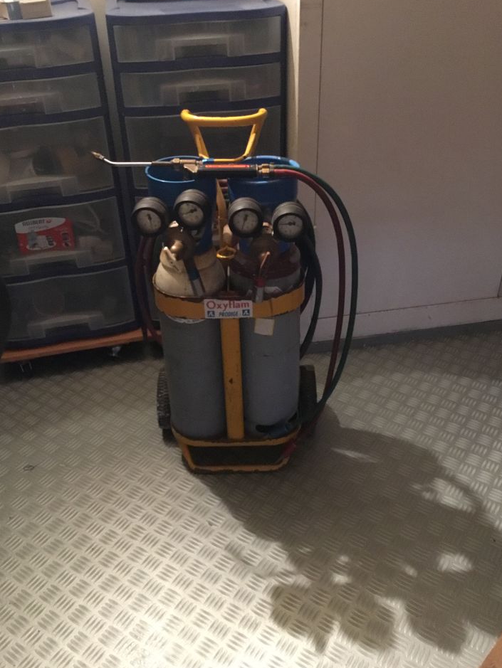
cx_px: 244
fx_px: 638
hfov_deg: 43.0
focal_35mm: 33
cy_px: 345
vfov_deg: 55.3
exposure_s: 1/17
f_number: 2.4
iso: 320
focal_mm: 3.3
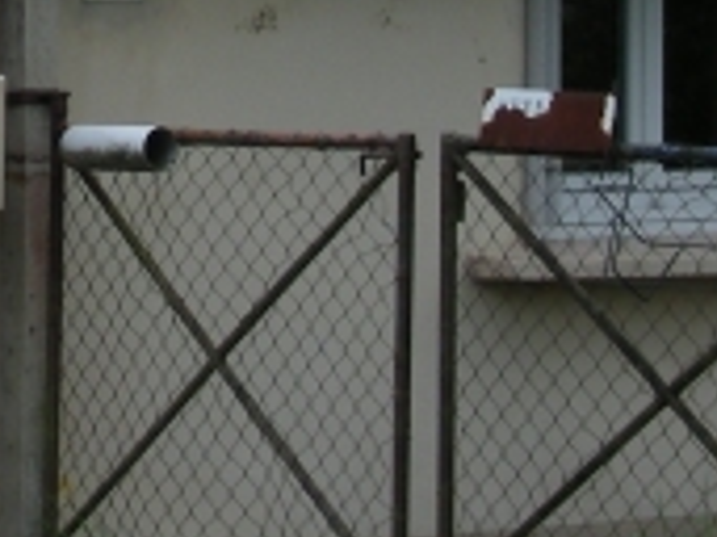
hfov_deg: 8.4
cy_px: -382
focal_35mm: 232
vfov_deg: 6.3
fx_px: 4802
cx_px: -340
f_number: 4
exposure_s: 1/263
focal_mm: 9.7
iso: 50
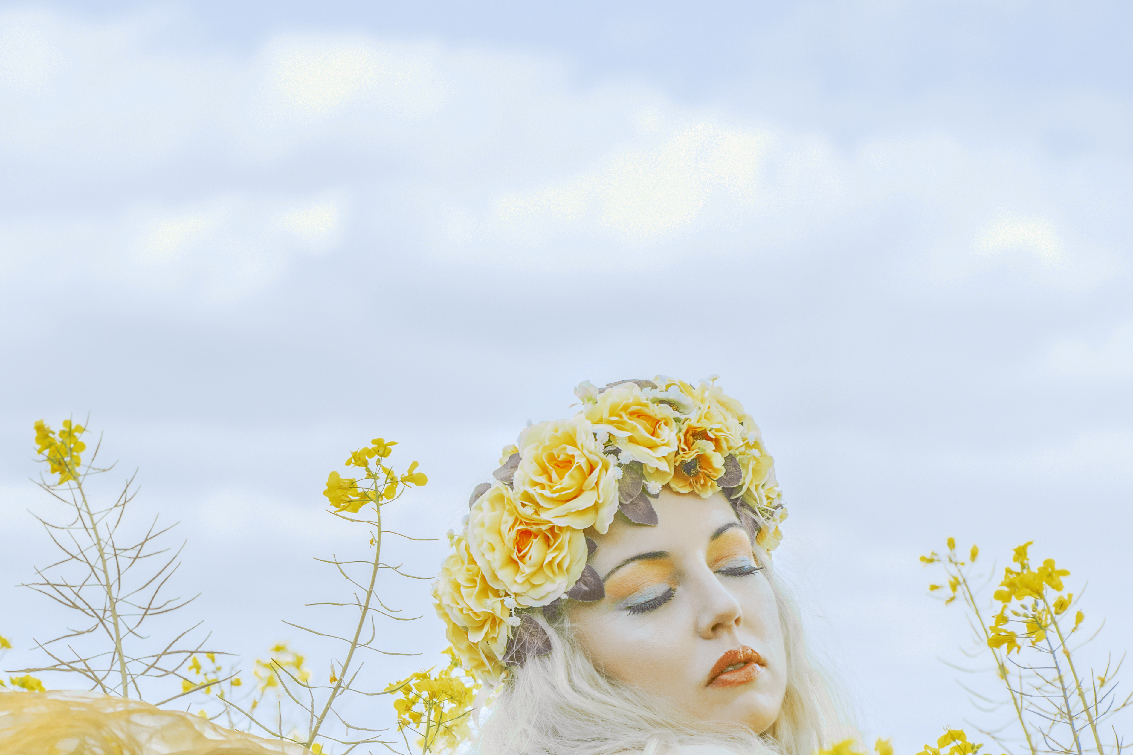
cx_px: 303
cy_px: 688
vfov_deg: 10.0
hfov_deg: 15.0
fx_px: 4280
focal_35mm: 136
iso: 320
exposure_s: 1/640
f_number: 4.5
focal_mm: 70
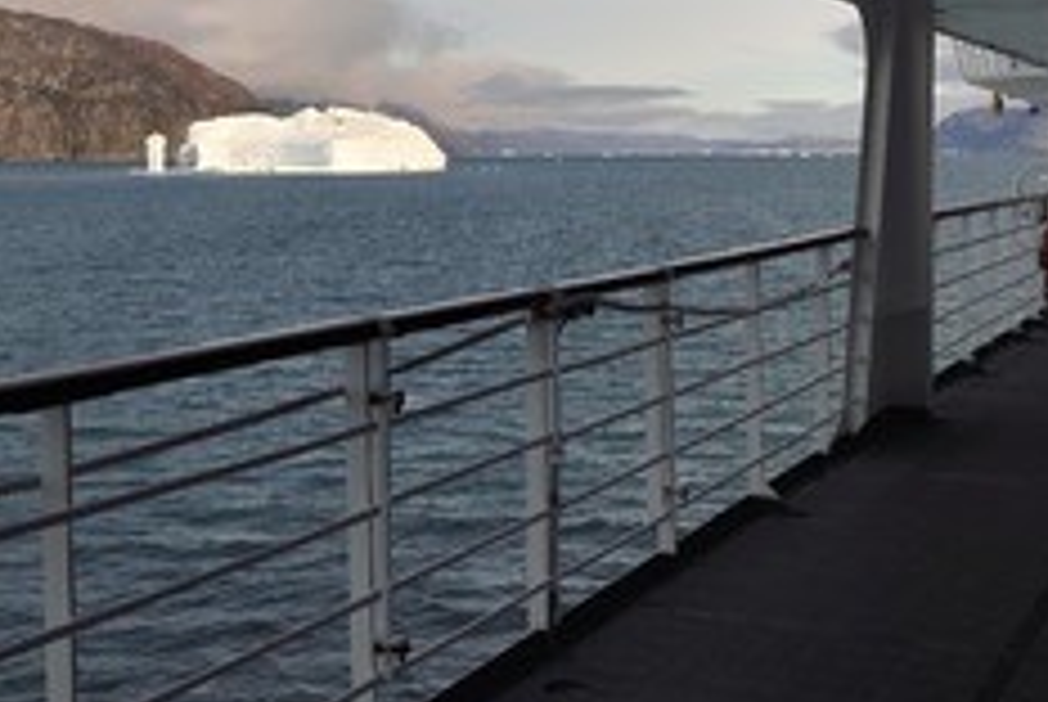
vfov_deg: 25.1
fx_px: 1574
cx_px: 645
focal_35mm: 54
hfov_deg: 36.6
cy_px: 266
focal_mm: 30
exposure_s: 1/500
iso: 200
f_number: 10
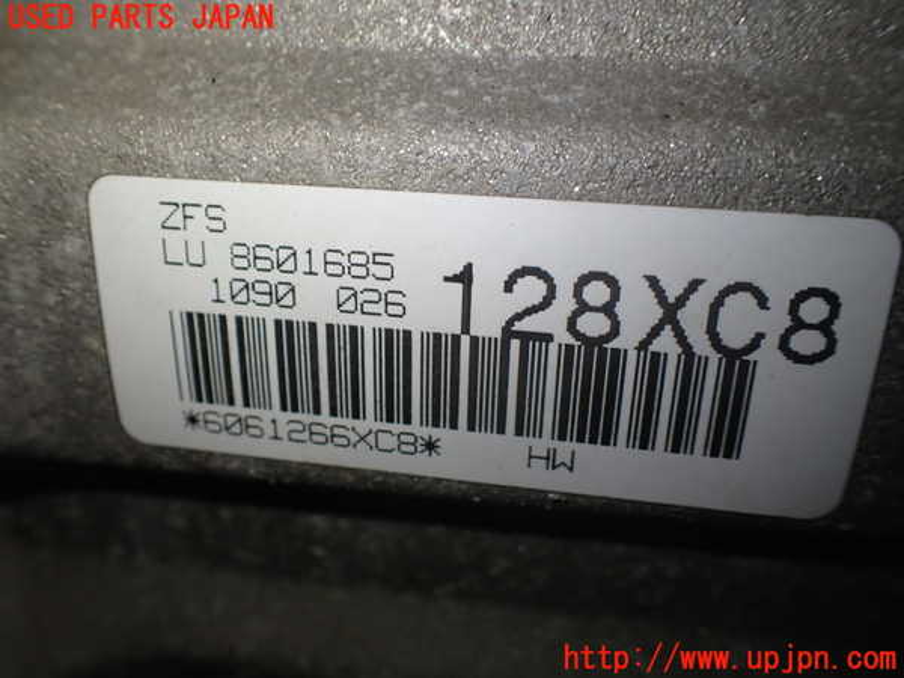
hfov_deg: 60.0
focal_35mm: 30
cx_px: 452
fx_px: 783
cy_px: 339
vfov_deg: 46.8
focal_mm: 5.4
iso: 125
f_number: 2.3
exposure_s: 1/125
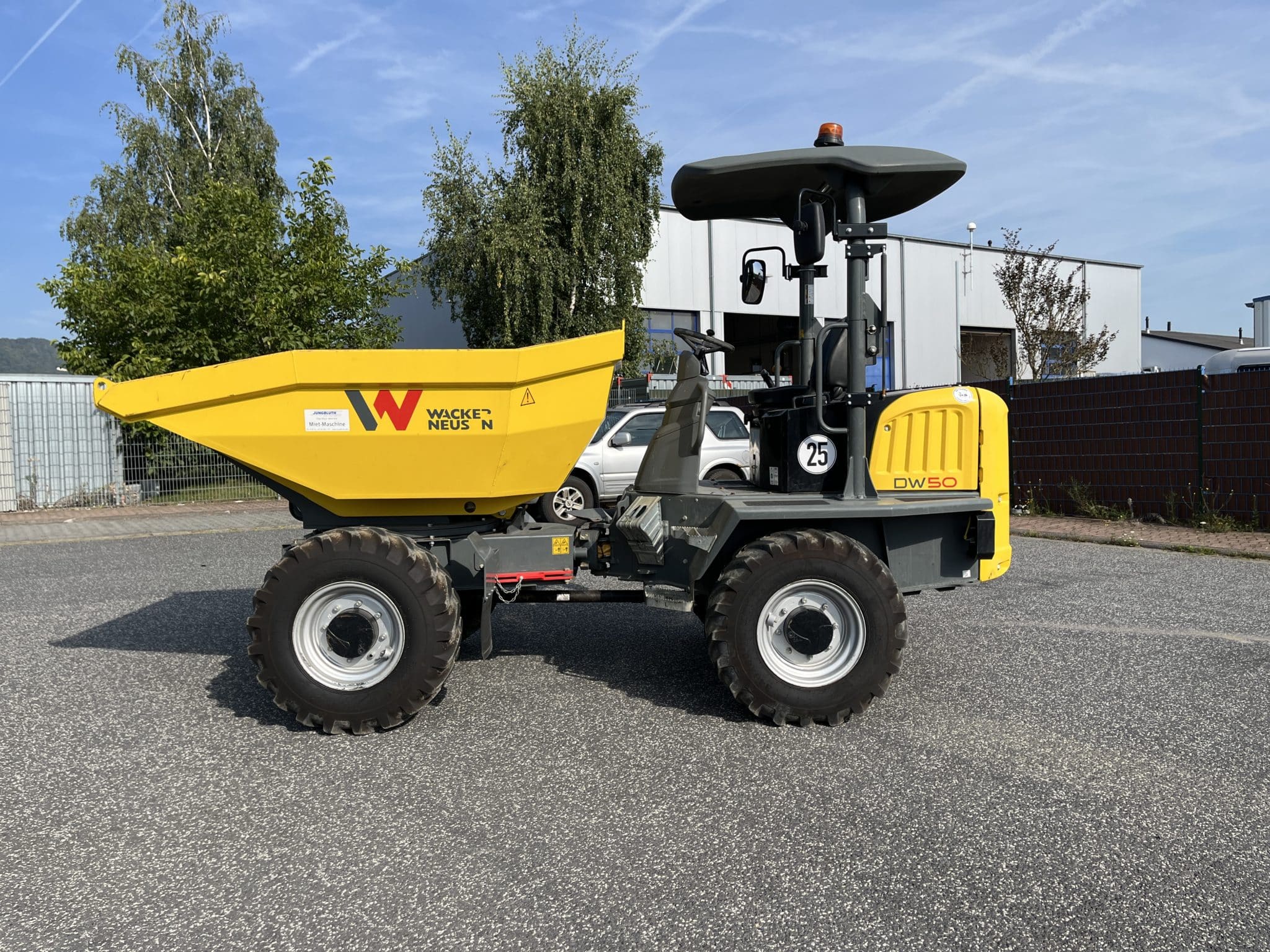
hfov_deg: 67.3
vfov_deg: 53.1
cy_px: 476
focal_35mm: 26
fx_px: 954
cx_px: 635
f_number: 1.6
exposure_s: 1/3311
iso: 50
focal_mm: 5.1
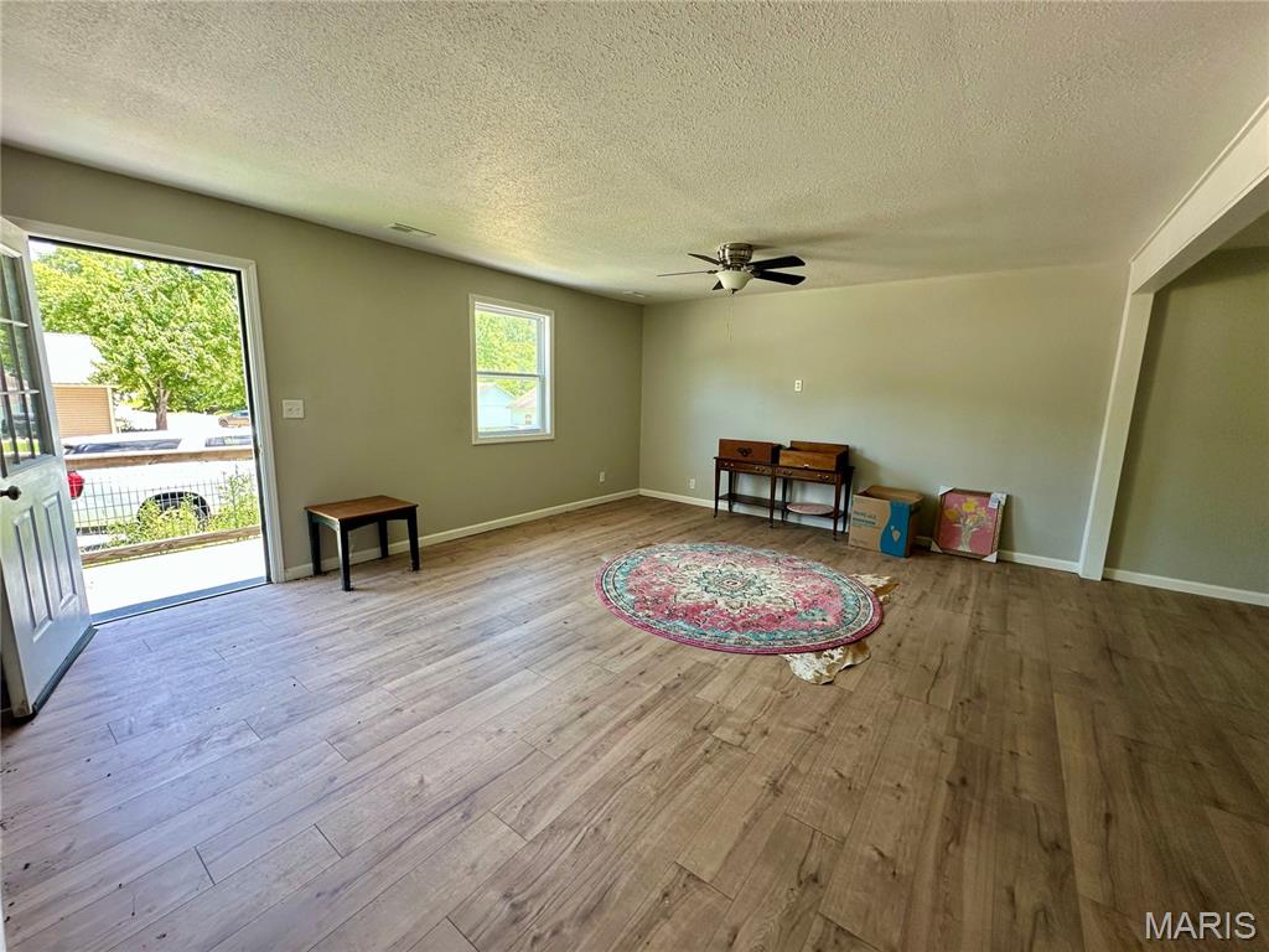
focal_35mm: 14
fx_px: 513
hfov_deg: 102.1
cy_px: 476
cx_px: 634
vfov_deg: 85.7
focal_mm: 2.22
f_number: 2.2
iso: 100
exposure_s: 1/121
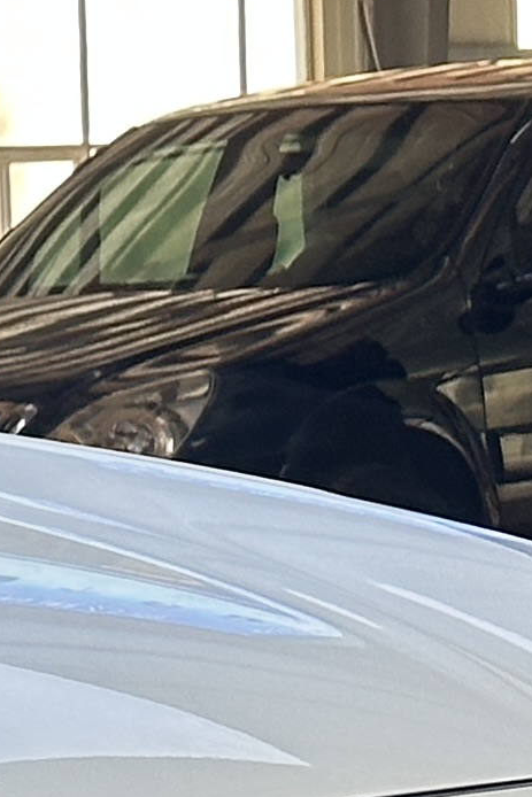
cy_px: 663
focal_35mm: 290
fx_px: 6425
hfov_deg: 4.5
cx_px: -1226
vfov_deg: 7.1
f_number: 1.78
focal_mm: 6.86
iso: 100
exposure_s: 1/100
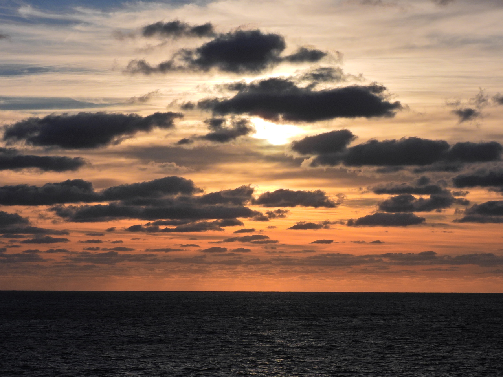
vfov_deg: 14.1
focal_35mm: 105
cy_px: 188
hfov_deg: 18.7
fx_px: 1526
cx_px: 252
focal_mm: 18.7
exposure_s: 1/1600
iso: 100
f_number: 6.3
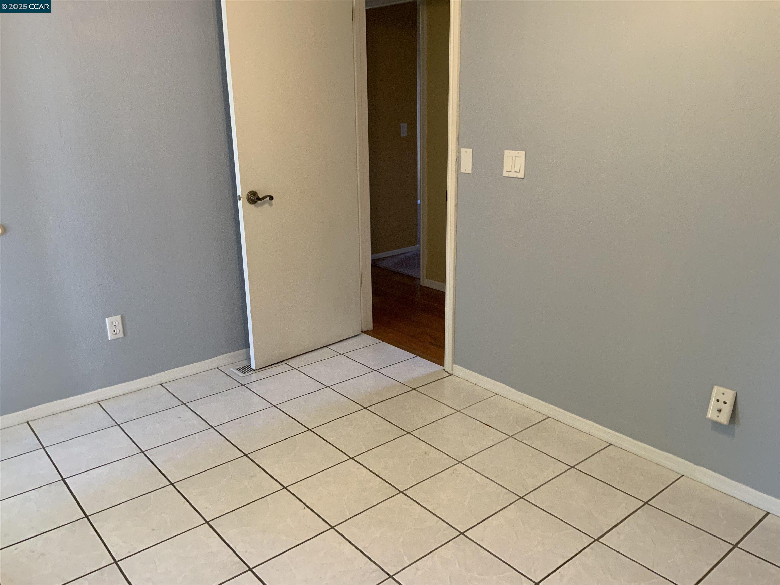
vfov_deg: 48.2
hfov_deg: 61.7
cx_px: 390
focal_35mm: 29
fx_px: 653
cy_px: 292
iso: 125
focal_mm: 3
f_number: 1.8
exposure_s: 1/60
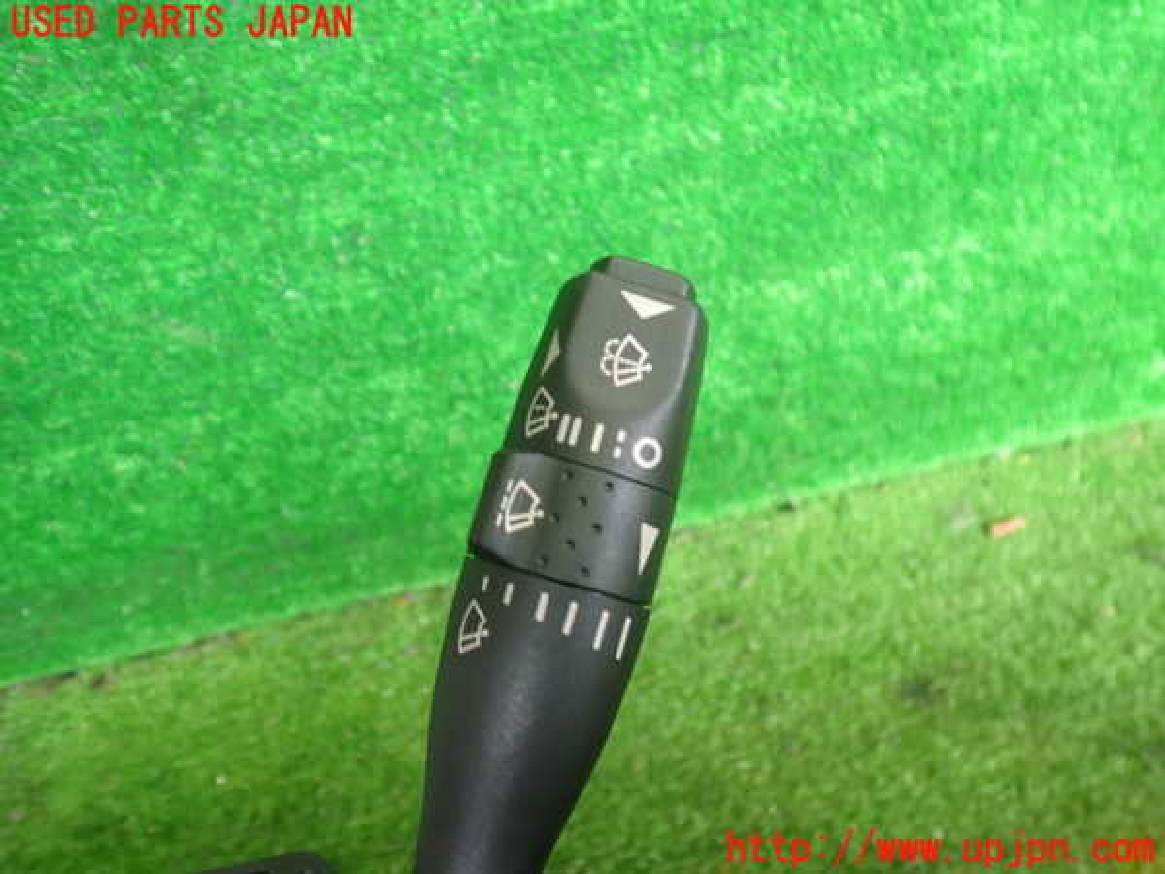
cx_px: 582
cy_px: 437
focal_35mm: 30
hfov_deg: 60.0
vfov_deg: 46.8
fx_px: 1010
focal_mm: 5.4
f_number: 2.3
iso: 200
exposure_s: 1/50
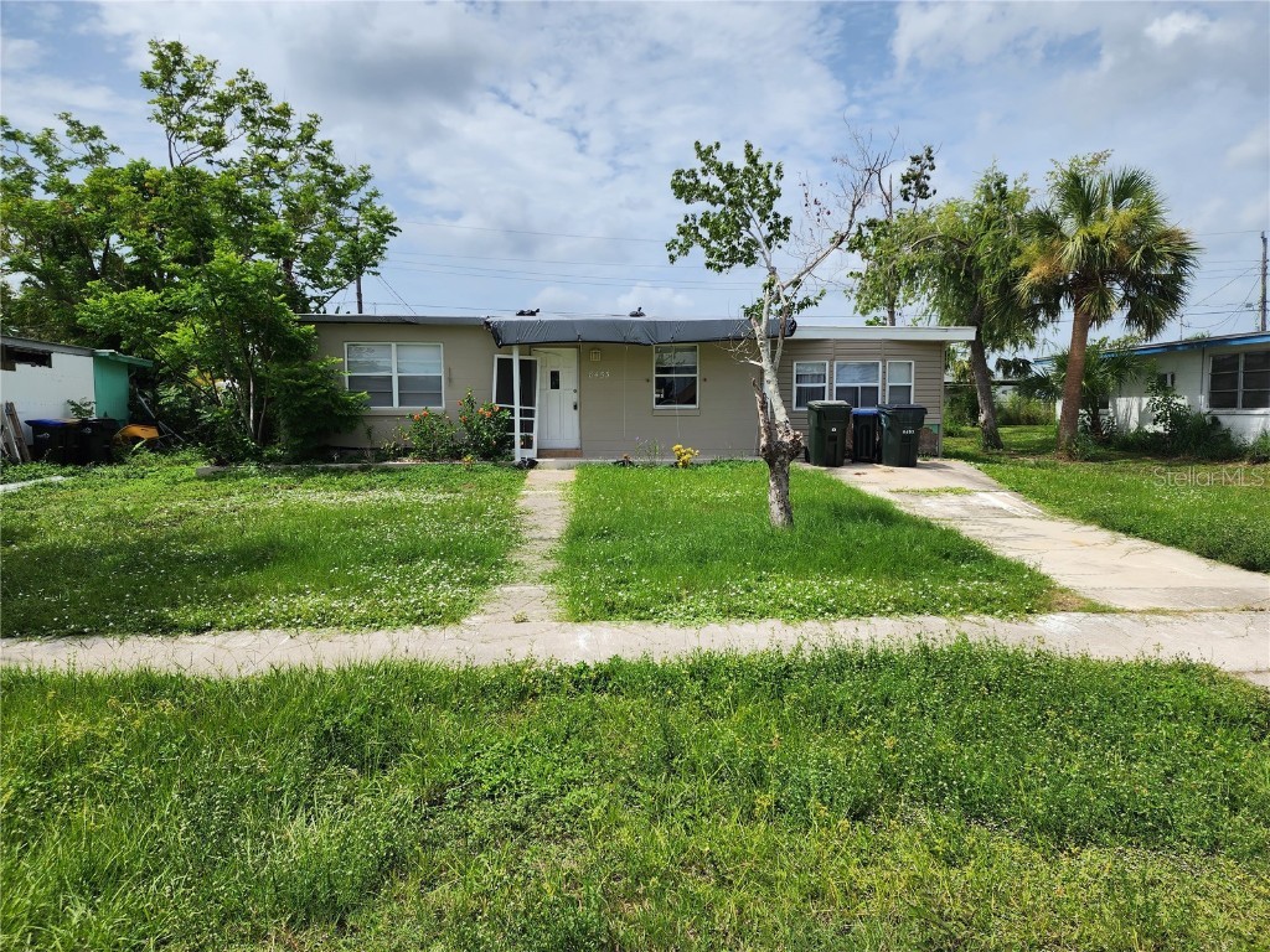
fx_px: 844
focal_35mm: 23
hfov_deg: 73.9
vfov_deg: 58.9
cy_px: 476
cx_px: 635
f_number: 1.8
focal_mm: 6.4
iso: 12
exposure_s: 1/1978
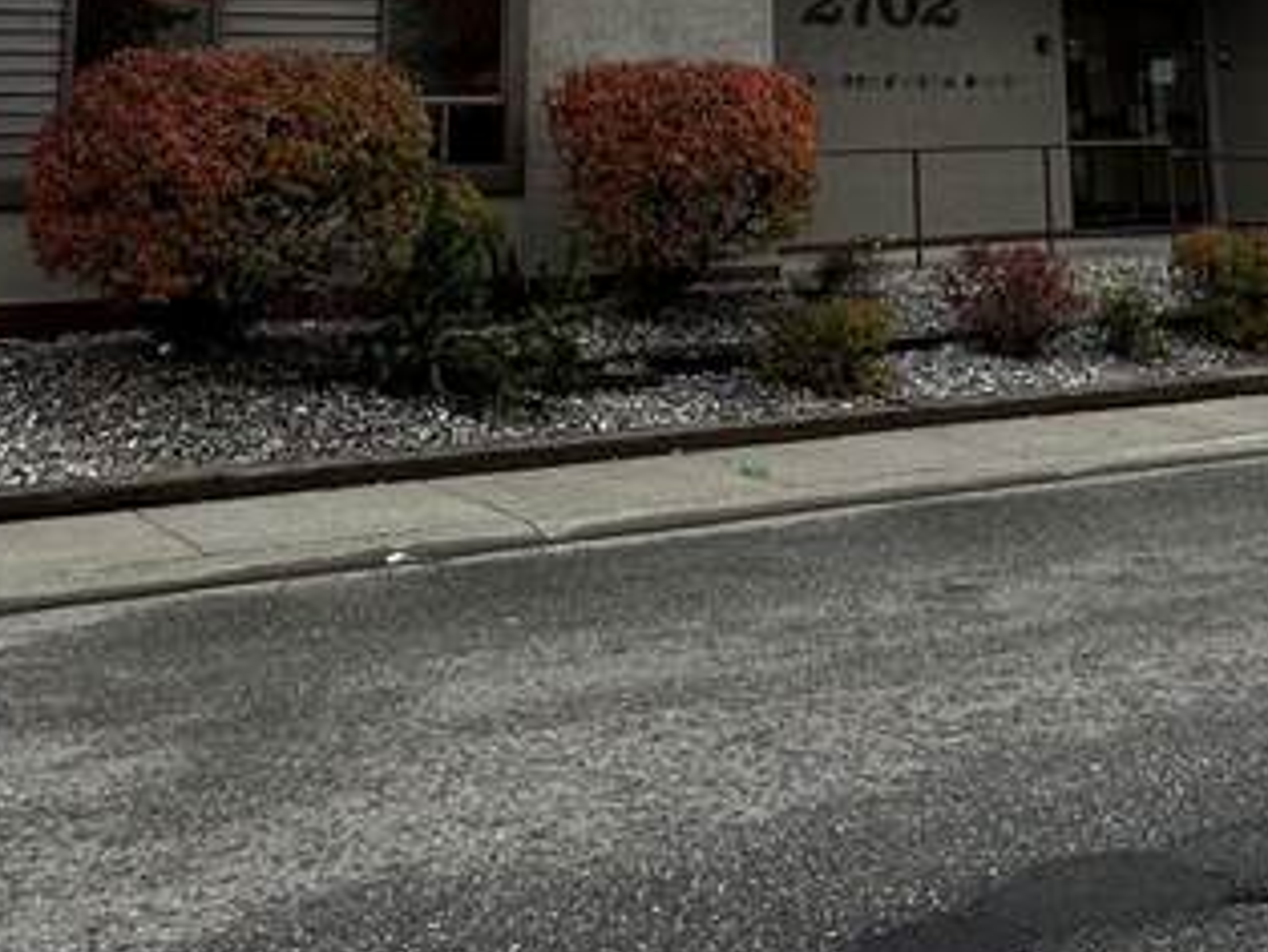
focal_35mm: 57
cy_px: -411
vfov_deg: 22.0
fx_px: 2090
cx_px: 783
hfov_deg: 33.6
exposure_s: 1/268
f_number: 2.2
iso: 40
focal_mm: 2.22
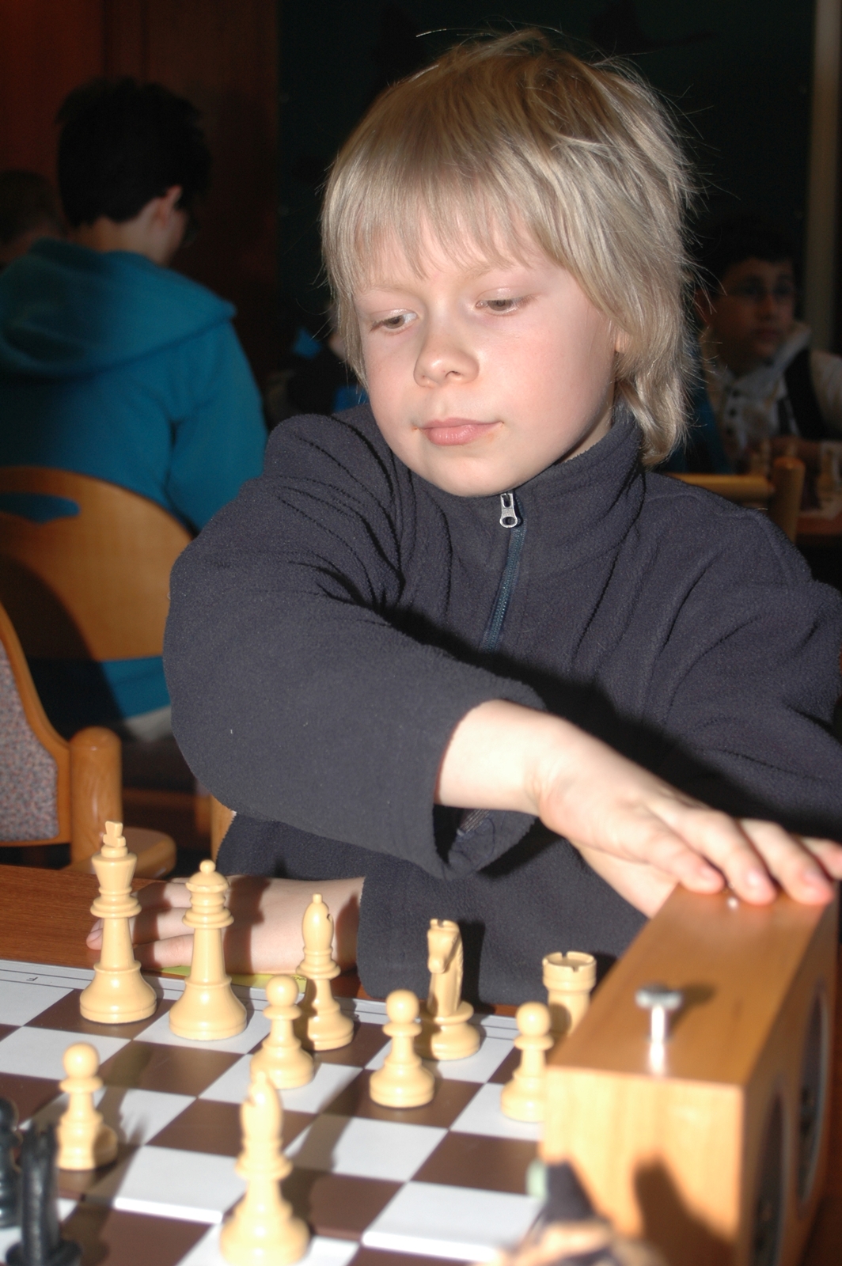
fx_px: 2214
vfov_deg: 31.9
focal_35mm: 63
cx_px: 421
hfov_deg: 21.5
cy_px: 633
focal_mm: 42
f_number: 5.3
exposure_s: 1/60
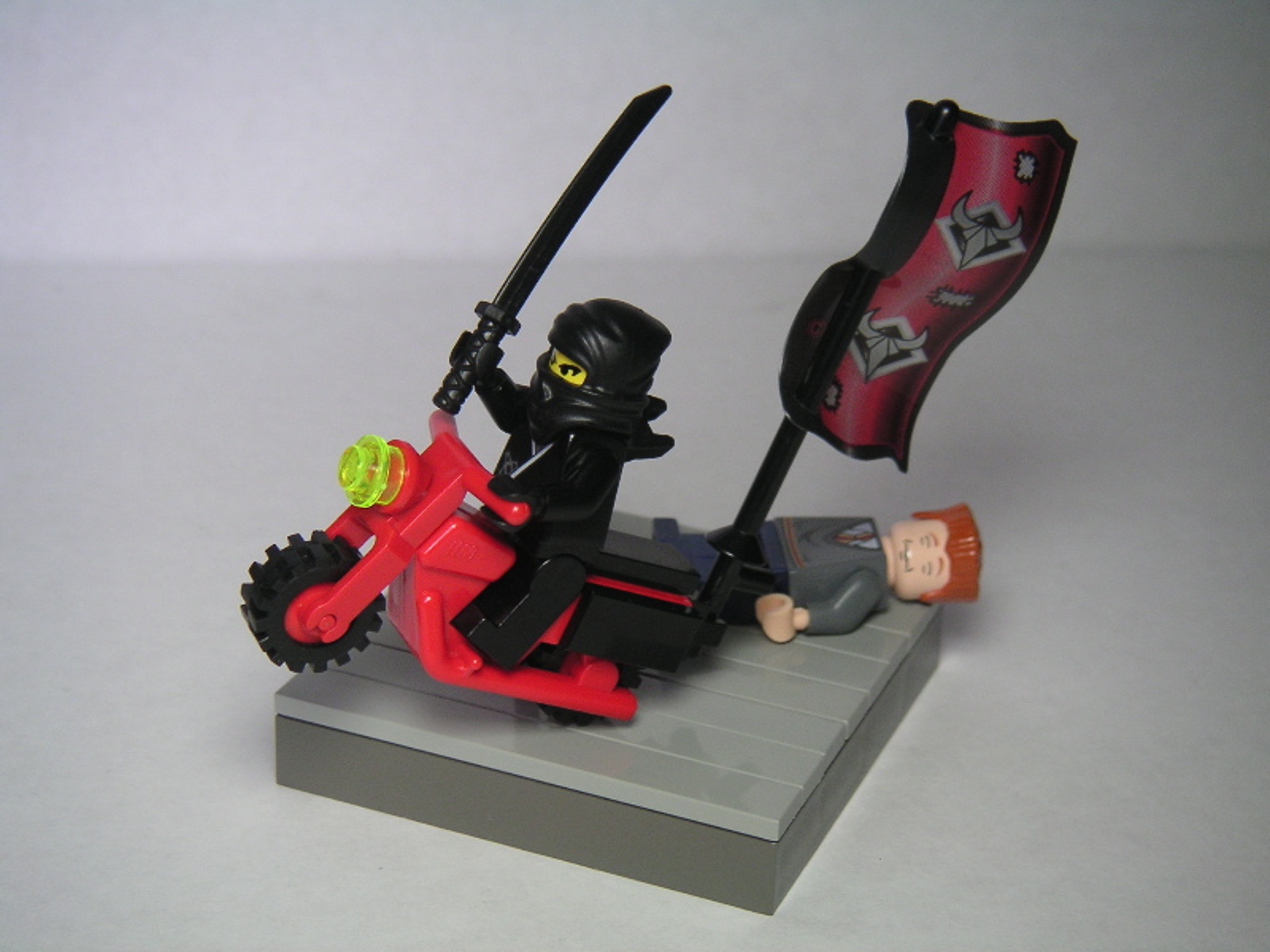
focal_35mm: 74
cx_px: 635
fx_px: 2715
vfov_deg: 19.9
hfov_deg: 26.3
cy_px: 476
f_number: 3.2
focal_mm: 11.5
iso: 80
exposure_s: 1/90
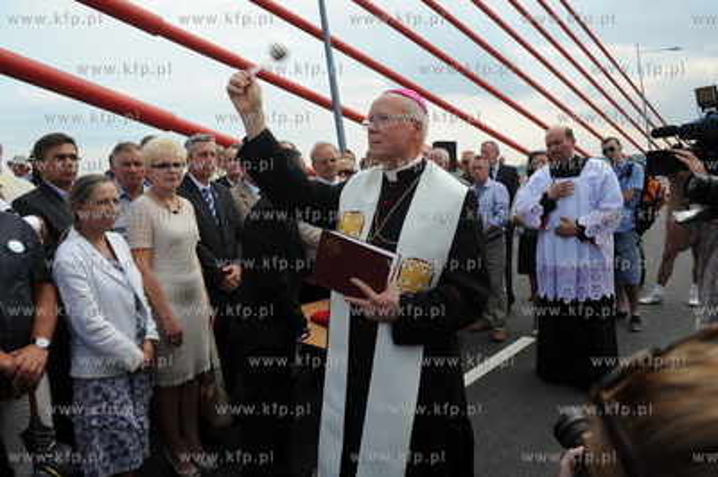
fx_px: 558
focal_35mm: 28
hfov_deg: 65.5
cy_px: 238
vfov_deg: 46.3
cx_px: 359
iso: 200
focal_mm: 28
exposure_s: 1/200
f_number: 7.1
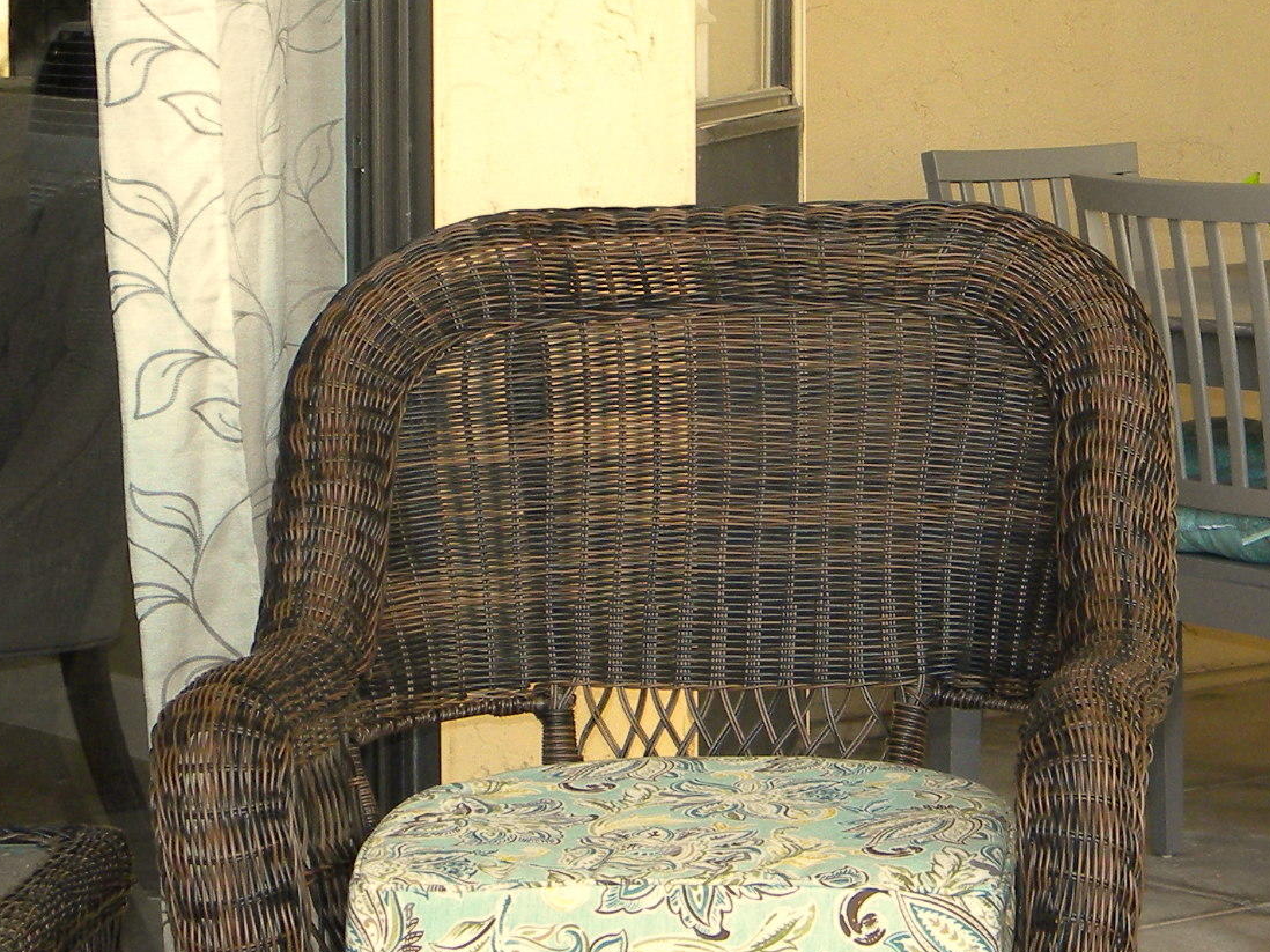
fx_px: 4072
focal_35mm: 111
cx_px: 1036
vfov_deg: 13.3
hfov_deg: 17.6
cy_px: 270
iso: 150
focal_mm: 8.6
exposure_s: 1/53
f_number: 3.9
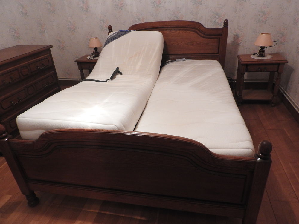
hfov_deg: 71.6
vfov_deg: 56.8
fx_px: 207
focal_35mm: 24
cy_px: 112
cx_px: 150
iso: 500
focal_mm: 4.3
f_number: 3.3
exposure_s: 1/8
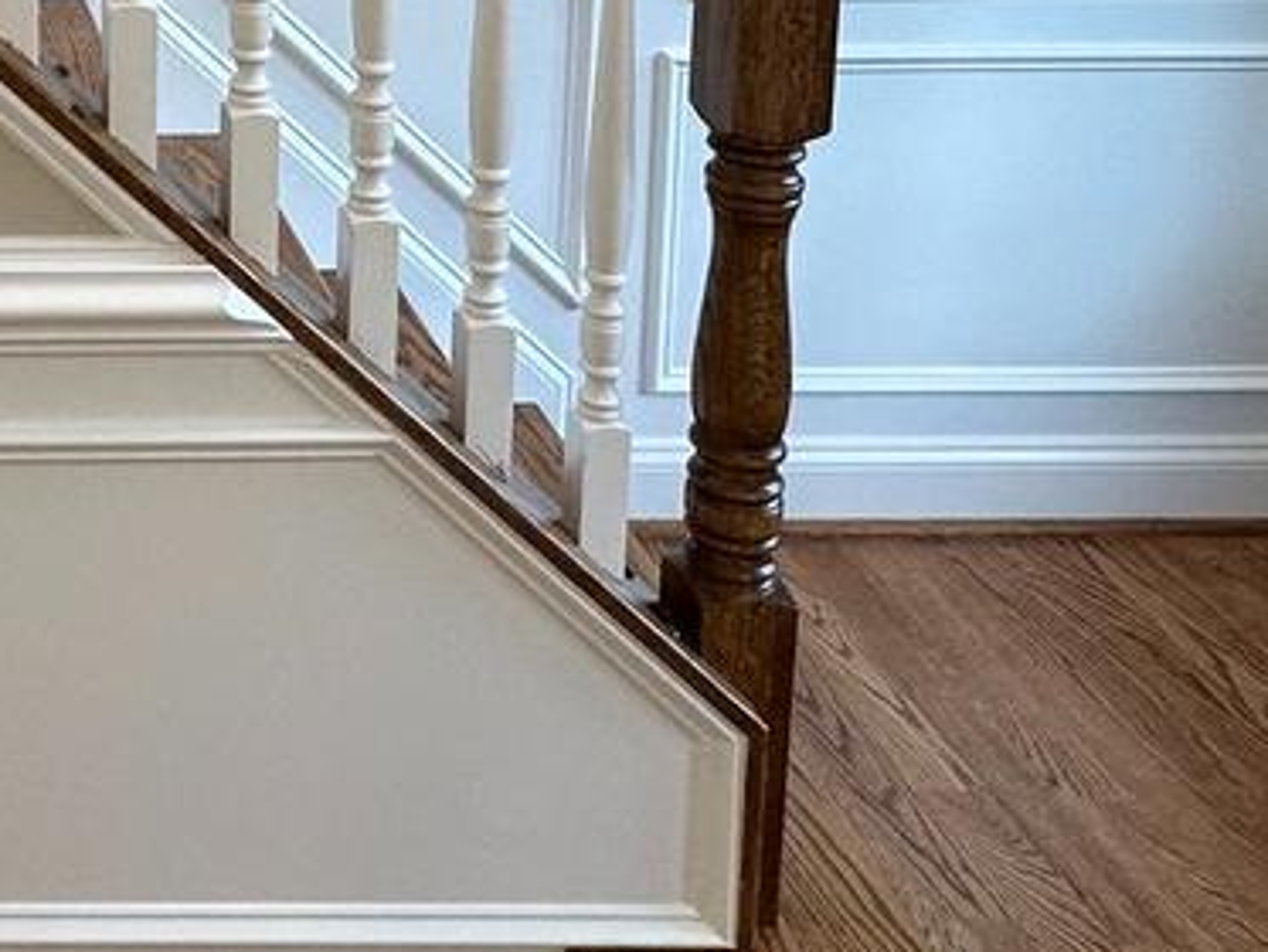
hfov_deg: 30.6
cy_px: -320
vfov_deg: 23.5
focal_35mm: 54
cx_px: -224
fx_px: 1979
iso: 125
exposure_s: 1/120
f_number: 2.2
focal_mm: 2.22
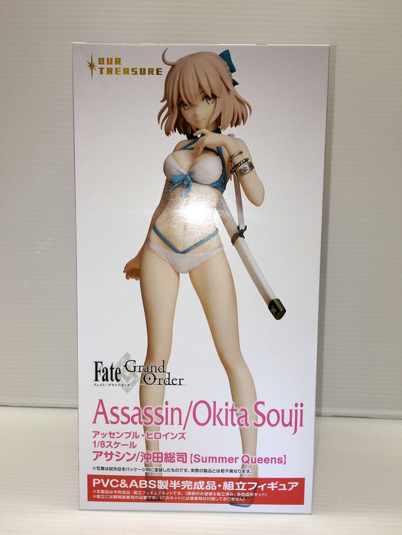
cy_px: 268
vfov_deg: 61.7
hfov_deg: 48.2
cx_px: 201
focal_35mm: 29
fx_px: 449
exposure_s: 1/137
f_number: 2.2
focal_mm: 4.15
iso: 25
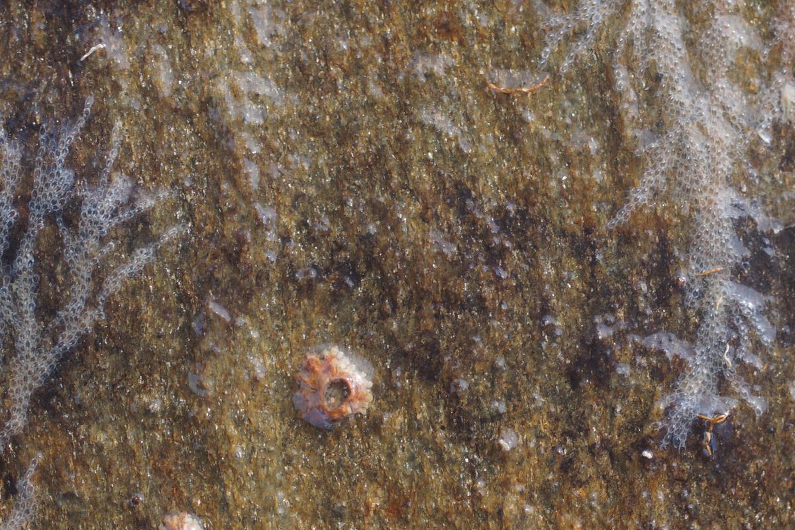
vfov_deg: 18.2
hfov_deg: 27.0
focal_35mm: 75
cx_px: 398
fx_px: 1656
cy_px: 265
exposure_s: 1/160
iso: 160
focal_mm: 50
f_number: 4
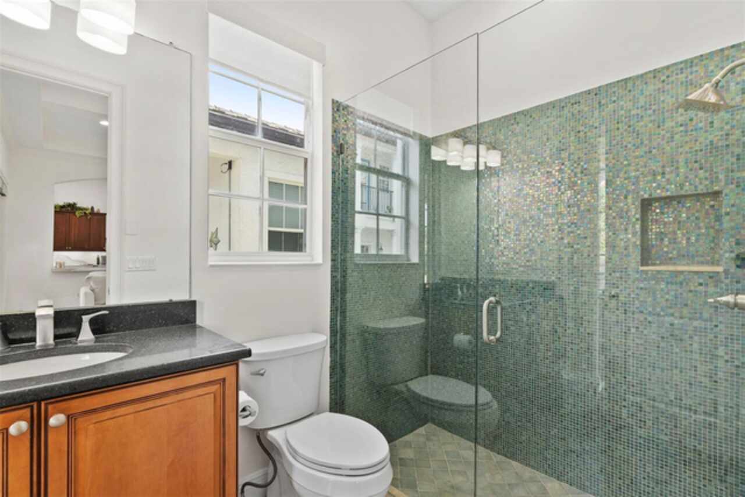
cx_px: 372
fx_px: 331
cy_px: 248
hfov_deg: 96.7
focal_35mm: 16
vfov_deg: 73.8
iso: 250
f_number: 9
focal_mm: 16
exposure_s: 1/3
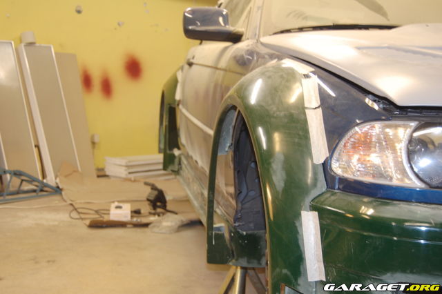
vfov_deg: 25.7
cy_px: 147
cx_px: 221
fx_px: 644
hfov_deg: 37.9
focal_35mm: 52
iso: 400
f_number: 4.8
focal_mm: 35
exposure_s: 1/6
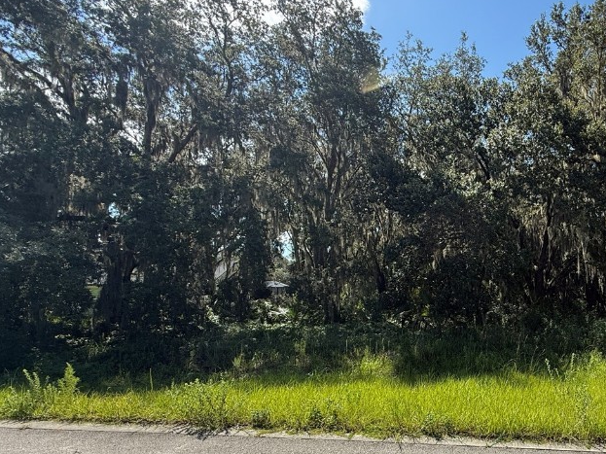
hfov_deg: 67.6
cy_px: 266
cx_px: 477
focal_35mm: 23
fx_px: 403
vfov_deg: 58.5
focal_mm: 2.22
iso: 50
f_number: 2.2
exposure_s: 1/490
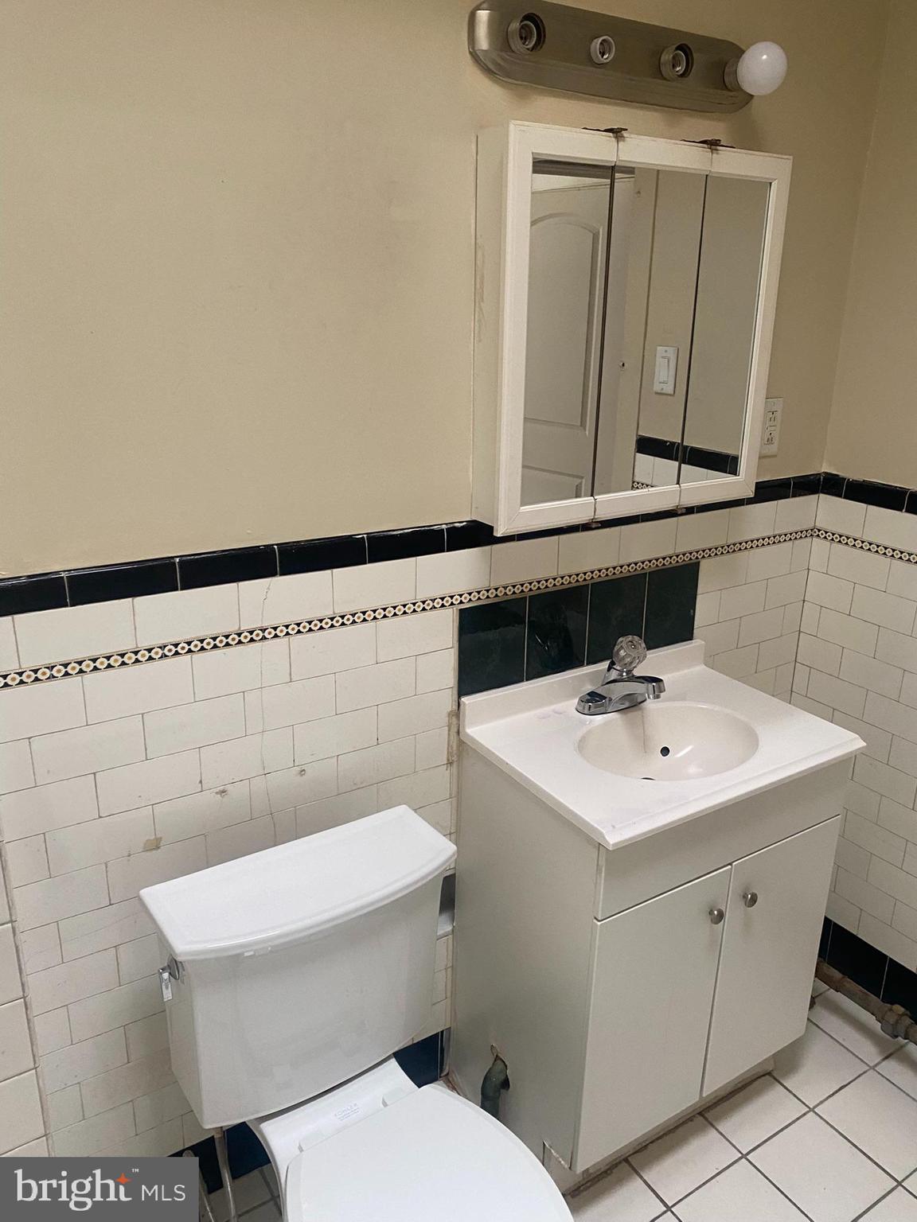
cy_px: 611
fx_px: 918
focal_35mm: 26
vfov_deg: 67.3
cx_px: 458
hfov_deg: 53.1
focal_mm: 4.25
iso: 200
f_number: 1.8
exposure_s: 1/60
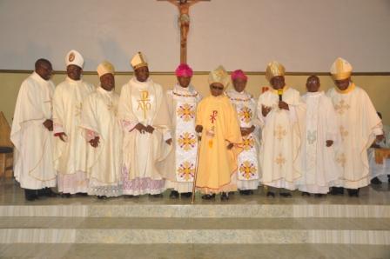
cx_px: 195
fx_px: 406
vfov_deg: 35.4
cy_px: 130
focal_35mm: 38
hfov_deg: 51.3
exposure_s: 1/60
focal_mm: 25
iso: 360
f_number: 4
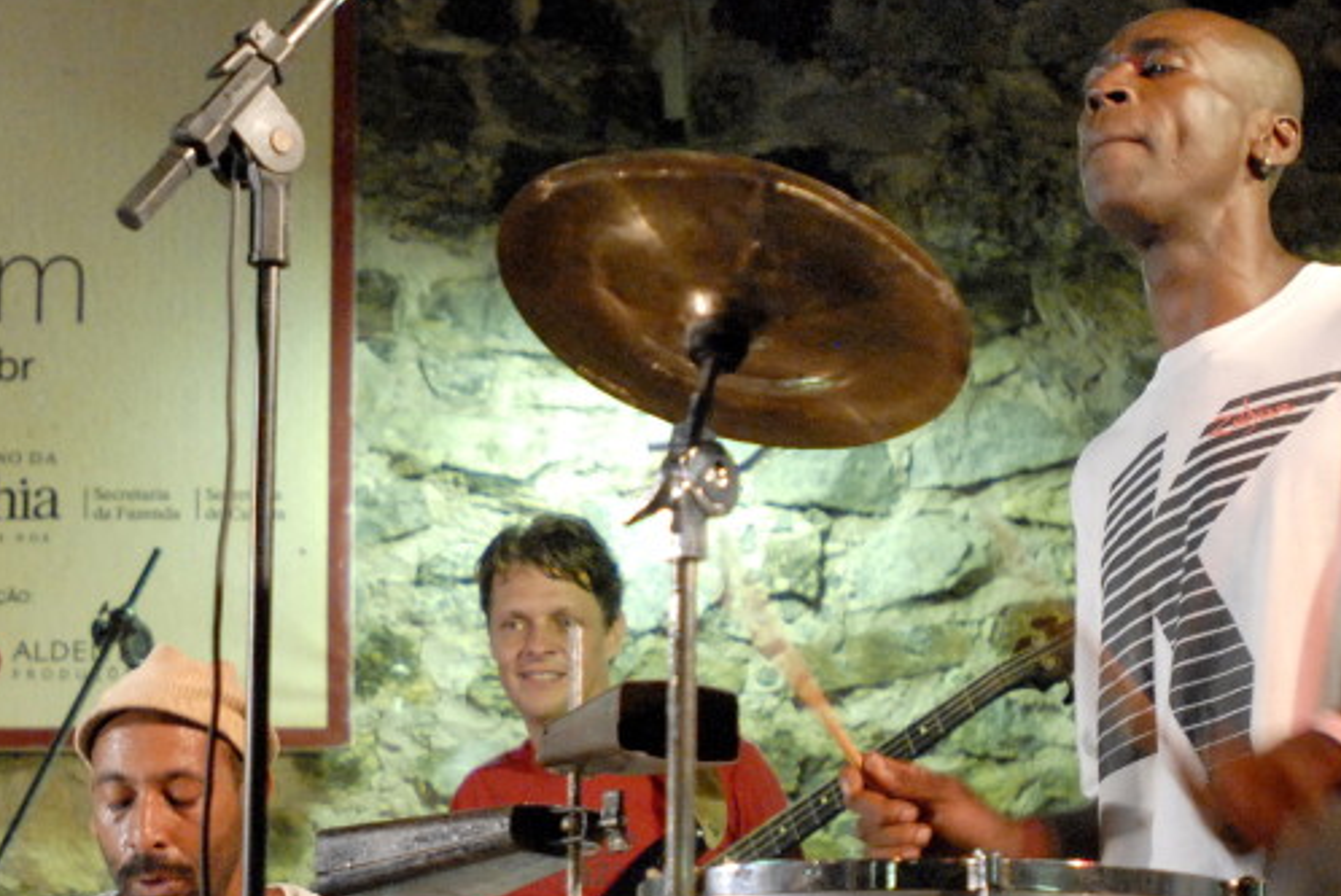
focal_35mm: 108
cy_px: 736
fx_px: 4027
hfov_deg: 18.8
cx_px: 329
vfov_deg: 12.6
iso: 1250
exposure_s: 1/40
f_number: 2.8
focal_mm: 35
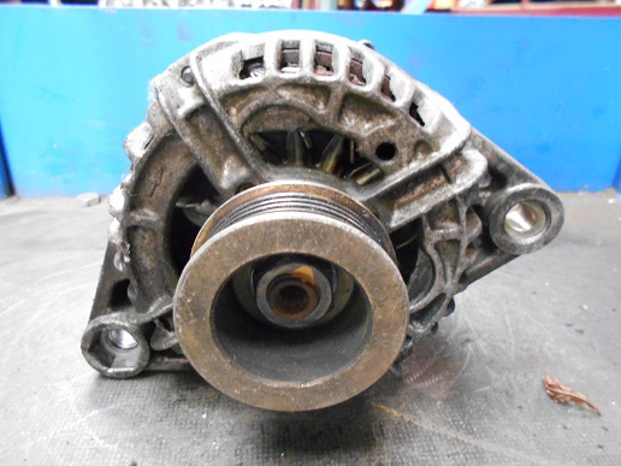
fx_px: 466
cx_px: 310
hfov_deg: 67.3
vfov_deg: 53.1
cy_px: 233
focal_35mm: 26
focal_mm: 4.6
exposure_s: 1/6
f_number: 3.2
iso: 800
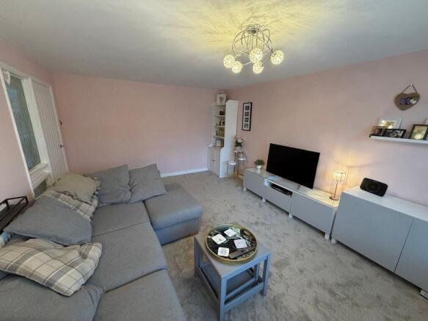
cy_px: 160
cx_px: 214
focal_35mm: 14
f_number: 2.2
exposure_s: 1/50
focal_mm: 2.22
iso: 250
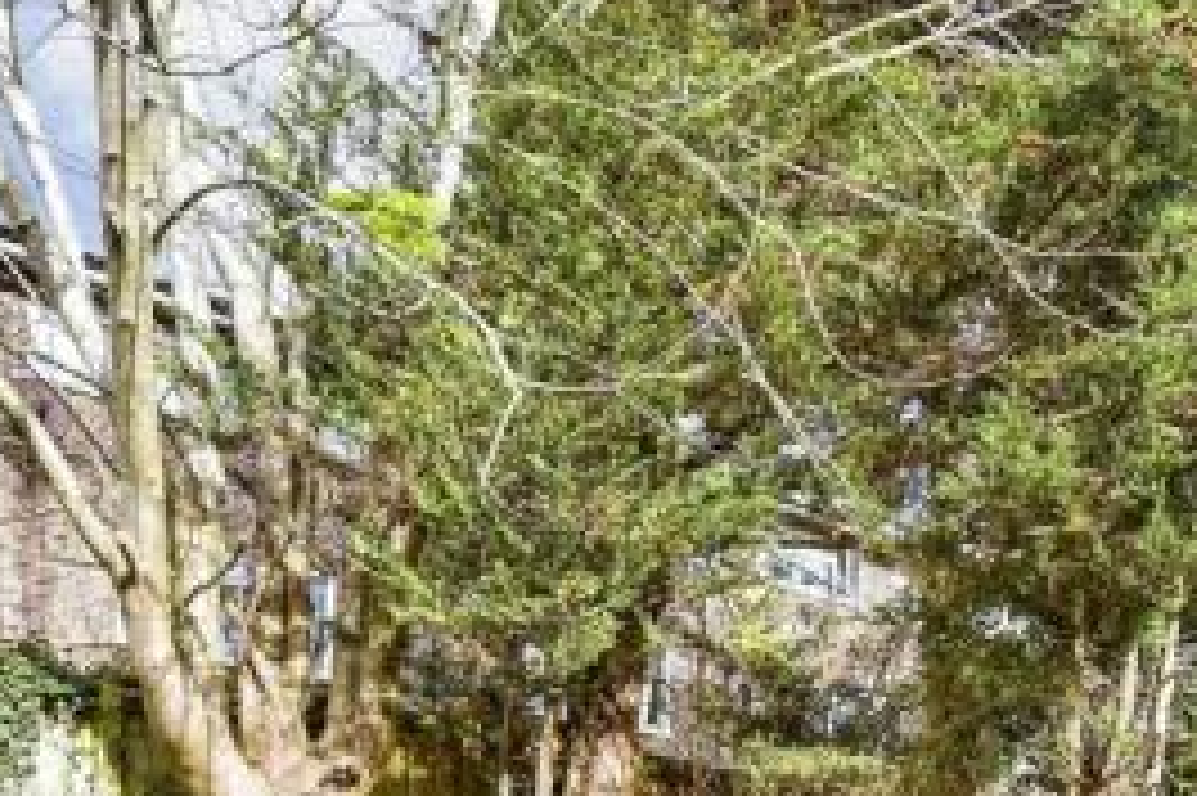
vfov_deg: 30.6
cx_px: 1028
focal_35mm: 37
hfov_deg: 47.7
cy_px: 947
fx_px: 1229
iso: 320
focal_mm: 10
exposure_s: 1/400
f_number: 8
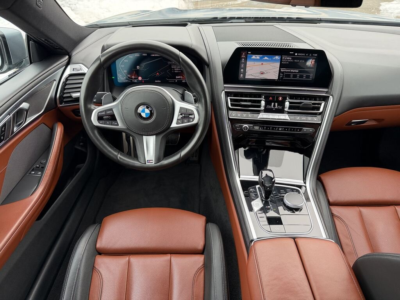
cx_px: 200
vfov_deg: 56.8
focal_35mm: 24
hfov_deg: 71.6
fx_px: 277
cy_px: 150
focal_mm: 6.76
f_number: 1.78
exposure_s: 1/102
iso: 125
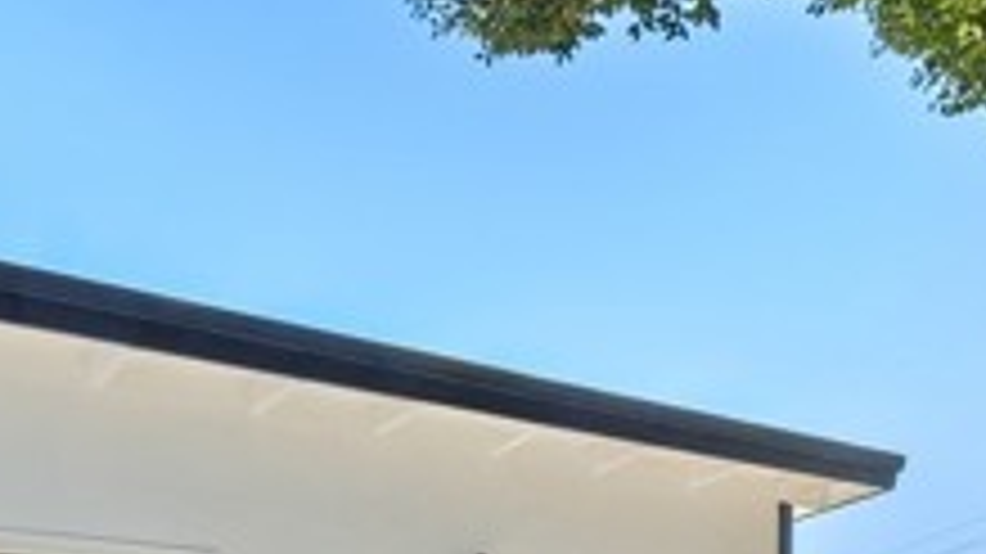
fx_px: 1202
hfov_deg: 43.9
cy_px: 799
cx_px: 320
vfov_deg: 22.1
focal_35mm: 46
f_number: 8
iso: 400
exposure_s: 1/200
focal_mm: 10
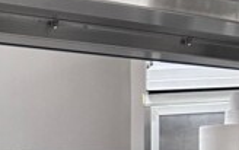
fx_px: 822
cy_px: 524
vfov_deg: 8.1
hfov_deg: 16.5
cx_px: 82
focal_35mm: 126
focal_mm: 6.86
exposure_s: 1/60
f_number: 1.78
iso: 400
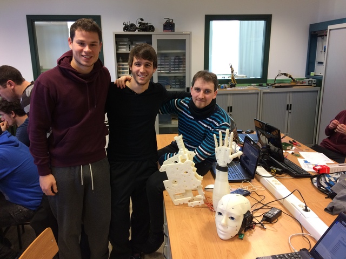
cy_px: 130
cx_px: 173
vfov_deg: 48.2
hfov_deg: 61.7
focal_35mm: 29
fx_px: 290
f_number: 2.2
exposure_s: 1/33
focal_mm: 4.15
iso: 64
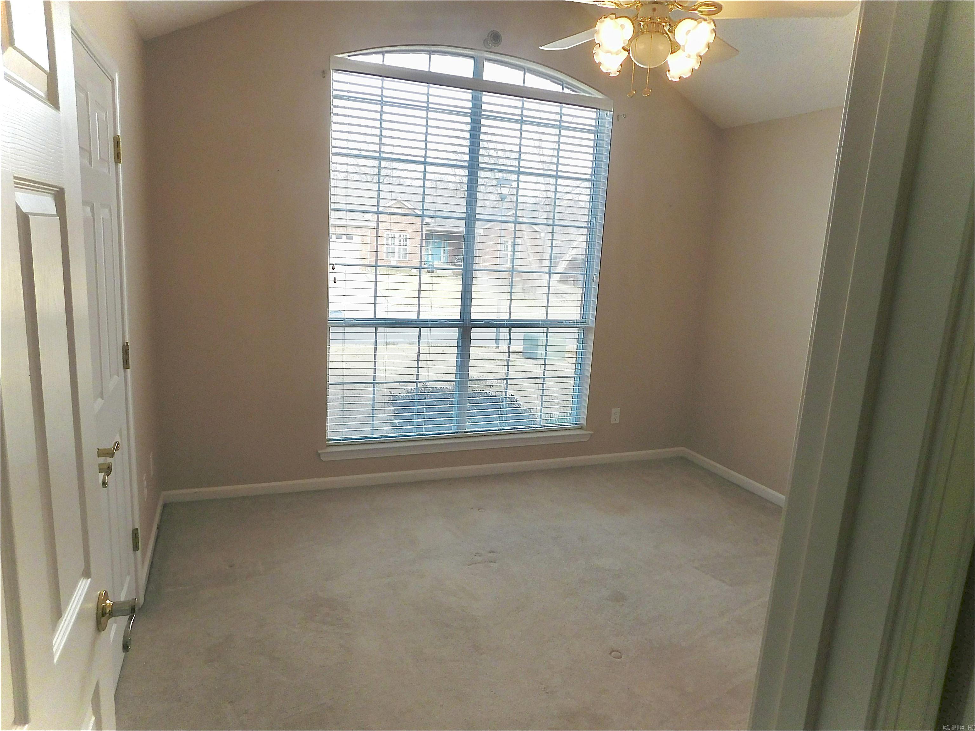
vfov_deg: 58.9
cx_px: 488
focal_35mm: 23
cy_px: 366
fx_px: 648
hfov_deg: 73.9
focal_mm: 4
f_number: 3
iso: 125
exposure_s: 1/200
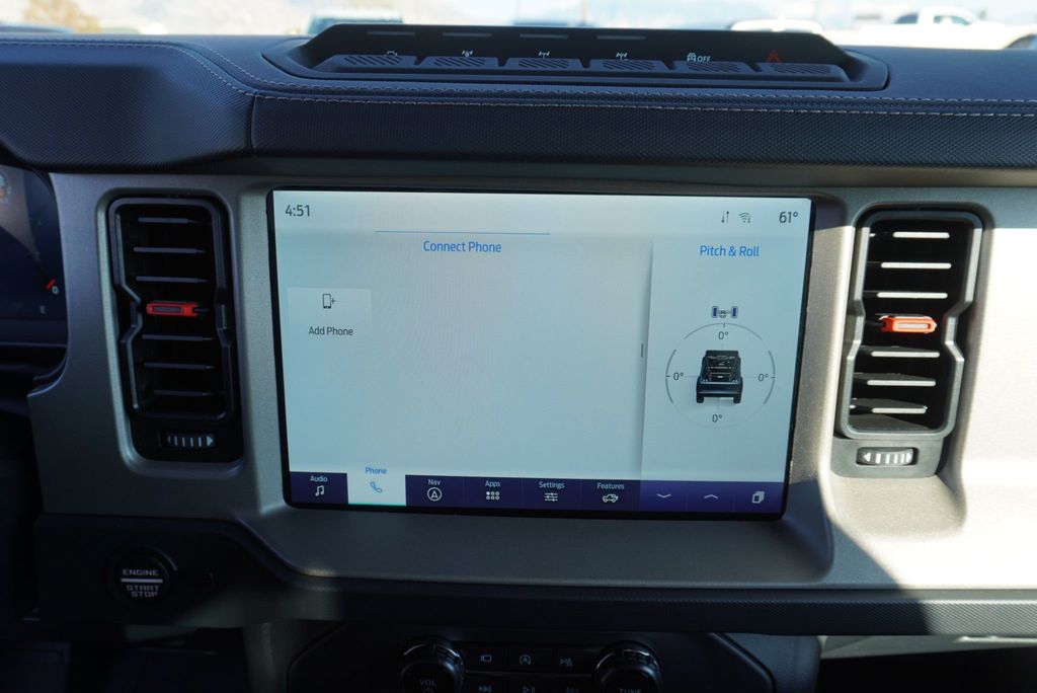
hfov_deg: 73.7
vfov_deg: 53.2
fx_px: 692
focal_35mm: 24
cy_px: 346
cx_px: 518
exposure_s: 1/100
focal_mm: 16
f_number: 5
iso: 100
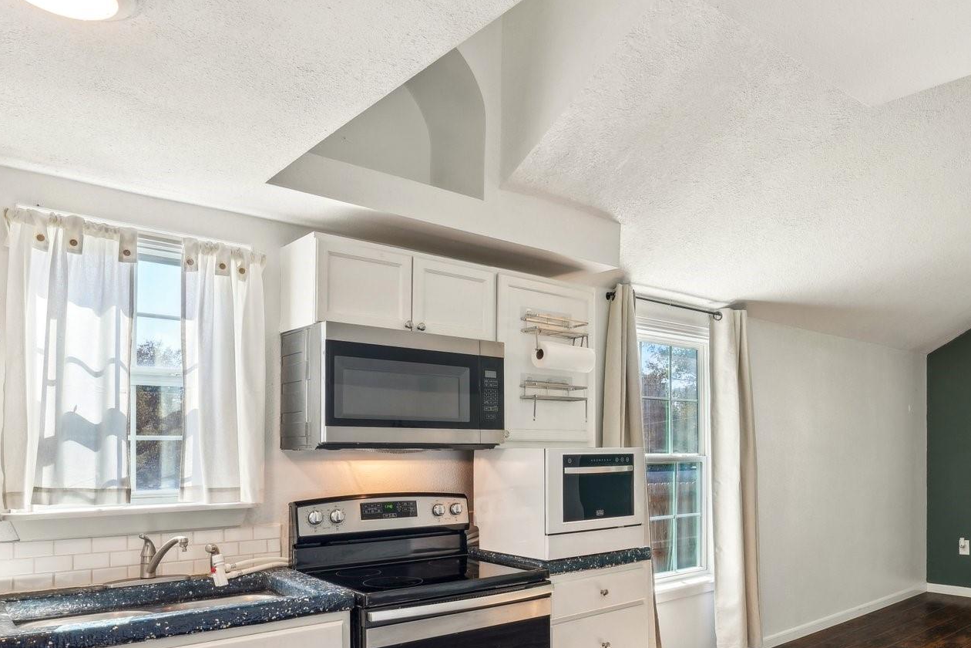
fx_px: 701
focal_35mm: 26
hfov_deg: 68.2
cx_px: 612
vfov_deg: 48.4
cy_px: 449
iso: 400
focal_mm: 16
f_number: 8
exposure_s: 1/10
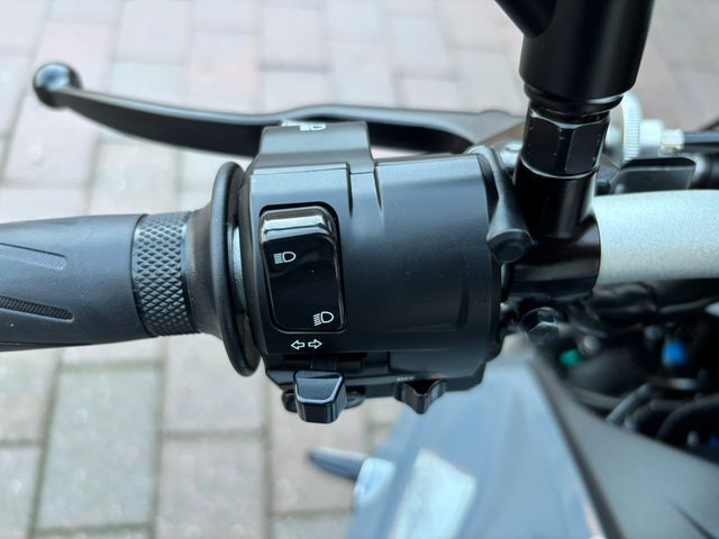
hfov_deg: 67.3
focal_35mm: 26
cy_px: 270
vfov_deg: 53.1
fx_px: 540
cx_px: 360
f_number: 1.6
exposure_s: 1/50
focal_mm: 5.96
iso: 160
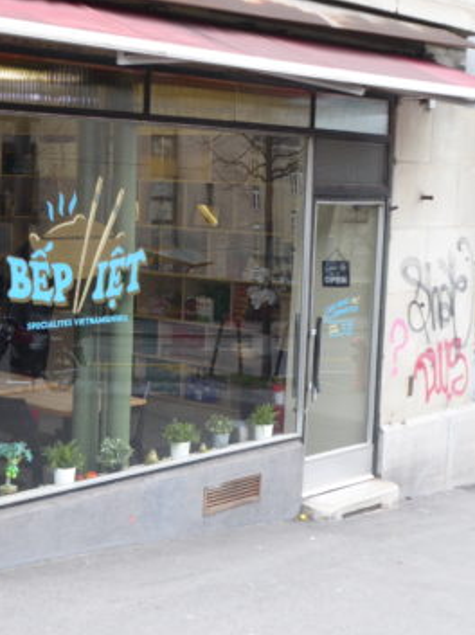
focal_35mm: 64
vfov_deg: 30.3
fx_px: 1173
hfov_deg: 22.8
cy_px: 317
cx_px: 158
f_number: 4
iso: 200
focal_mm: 8.4
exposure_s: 1/60
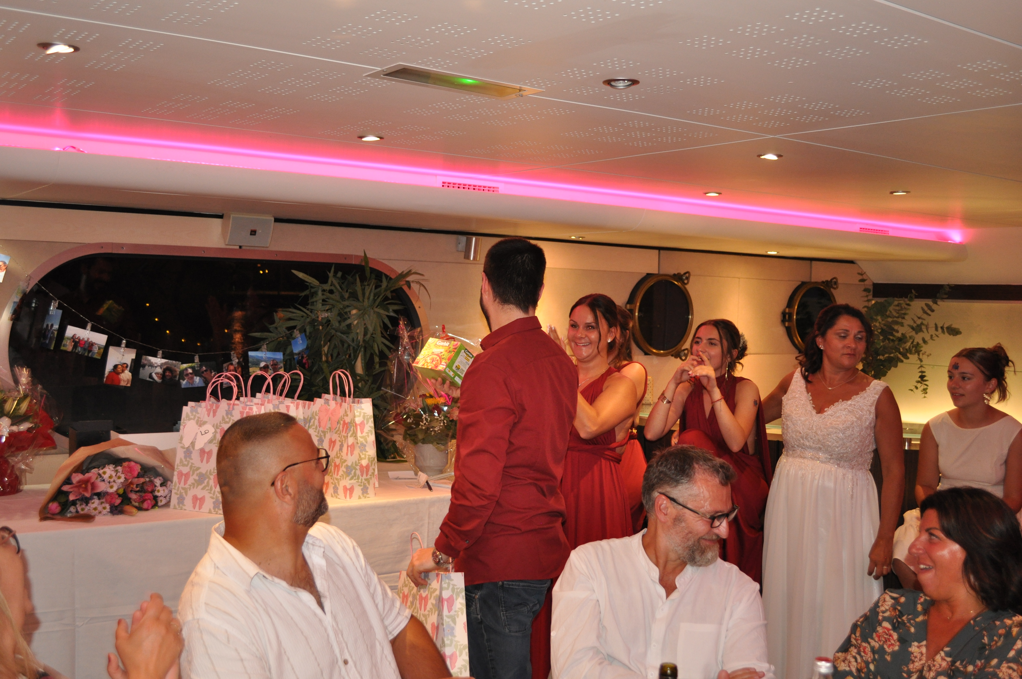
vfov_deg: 36.8
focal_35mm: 36
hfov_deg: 53.2
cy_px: 340
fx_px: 1021
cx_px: 511
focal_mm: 24
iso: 800
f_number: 4
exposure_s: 1/60
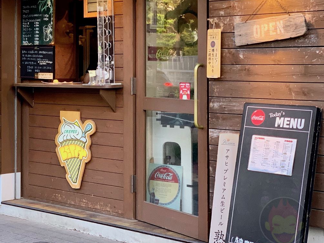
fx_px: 777
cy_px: 63
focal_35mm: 83
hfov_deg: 23.3
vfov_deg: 17.7
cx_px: 72
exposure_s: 1/97
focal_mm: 6
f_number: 2.4
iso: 125
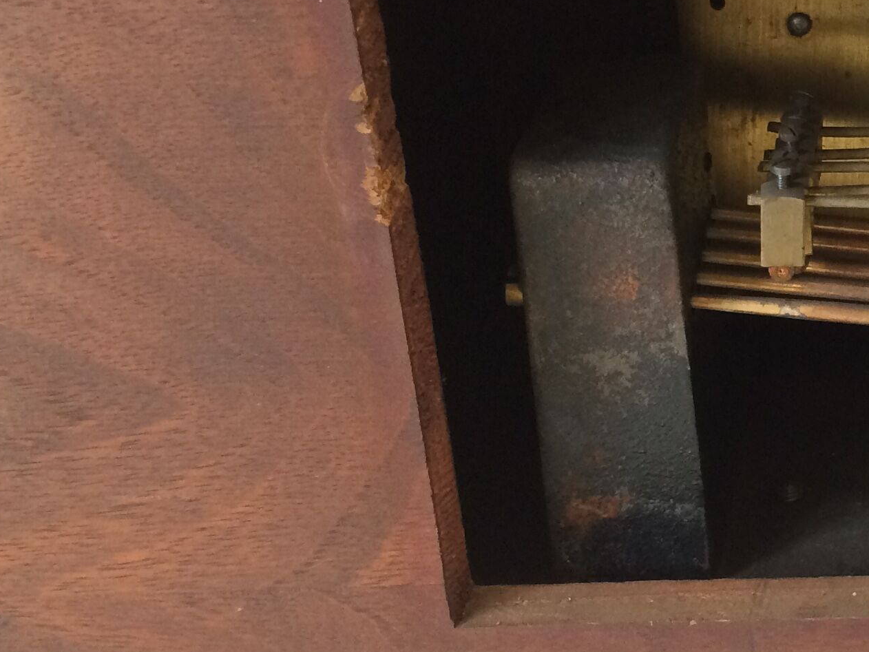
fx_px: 1883
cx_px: 1094
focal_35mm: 75
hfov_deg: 23.3
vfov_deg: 19.5
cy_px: 182
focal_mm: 4.15
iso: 80
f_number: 2.2
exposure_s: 1/33
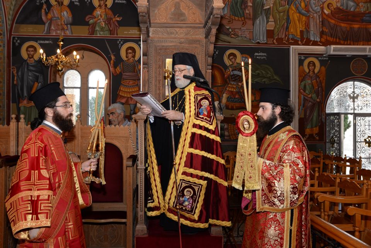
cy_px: 124
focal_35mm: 34
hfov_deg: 55.8
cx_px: 186
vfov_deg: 38.9
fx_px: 351
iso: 800
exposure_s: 1/60
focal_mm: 34
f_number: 7.1
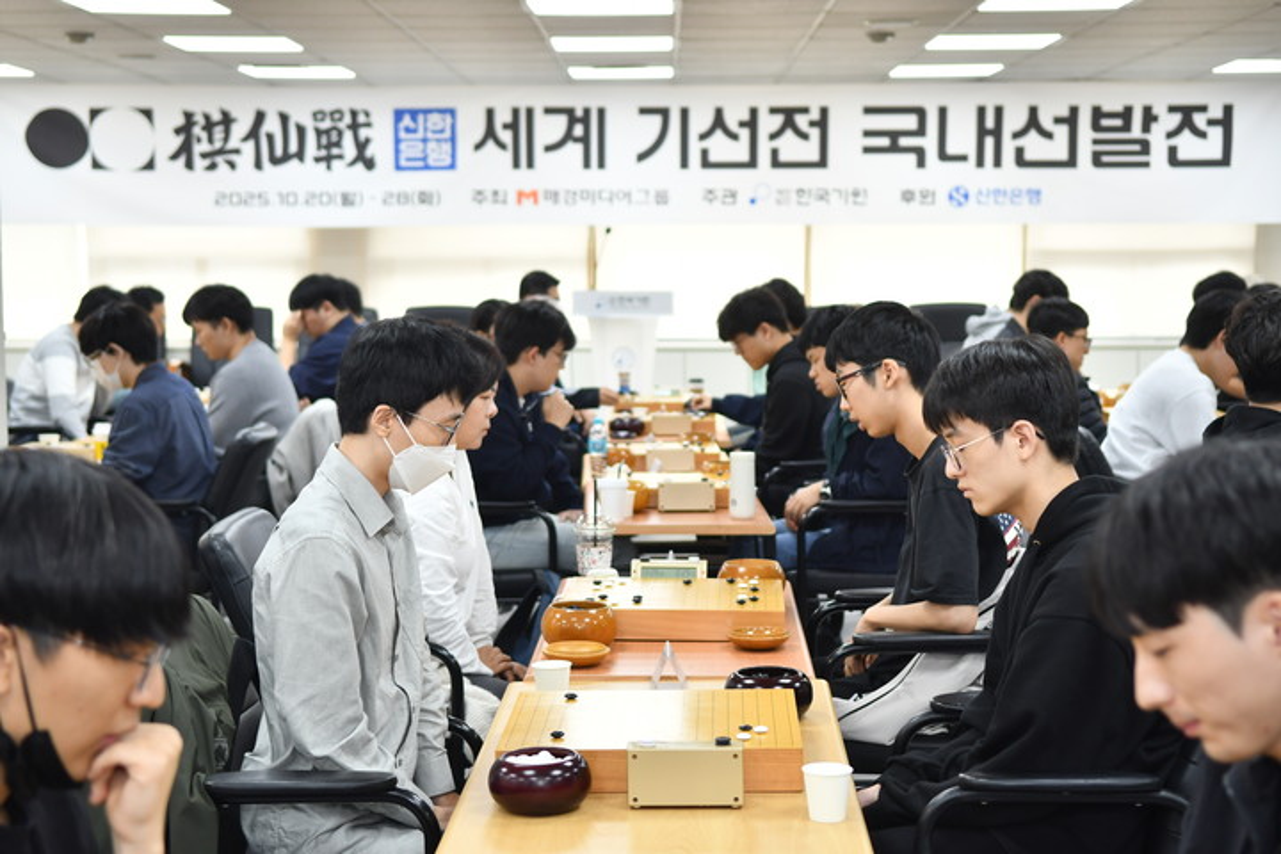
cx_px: 640
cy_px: 427
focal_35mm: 60
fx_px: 2135
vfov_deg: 22.6
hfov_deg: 33.4
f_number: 2.8
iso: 640
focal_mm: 40
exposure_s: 1/250
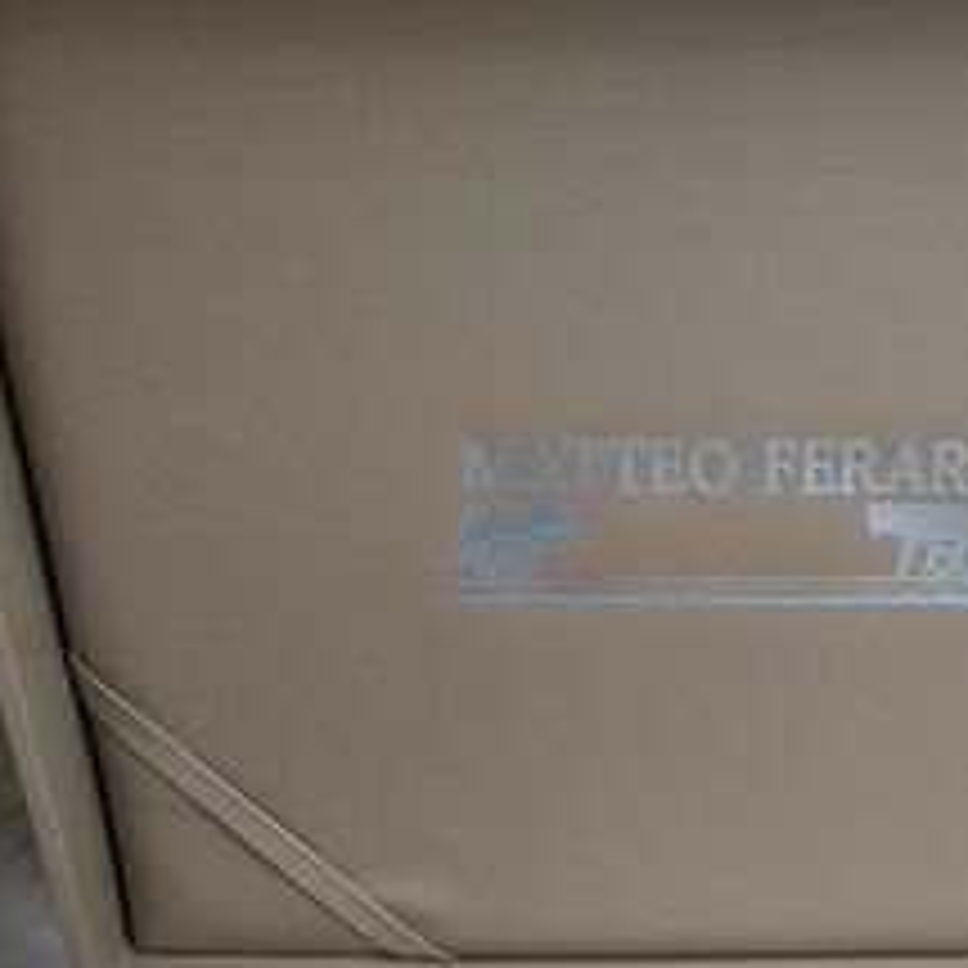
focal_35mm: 64
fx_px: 2025
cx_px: 747
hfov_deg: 26.5
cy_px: 1099
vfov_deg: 24.8
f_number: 1.8
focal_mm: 5.4
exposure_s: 1/558
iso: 50
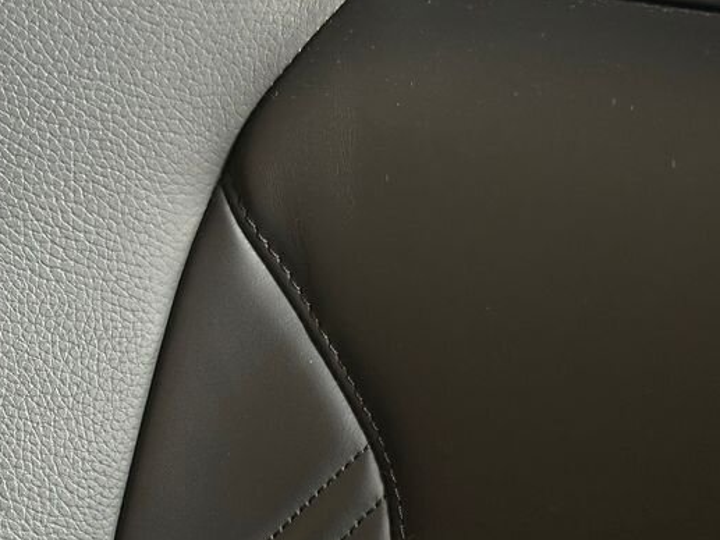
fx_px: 1976
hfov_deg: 20.4
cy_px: 463
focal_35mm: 95
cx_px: 118
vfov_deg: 15.4
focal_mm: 6.86
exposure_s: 1/50
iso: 250
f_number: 1.78
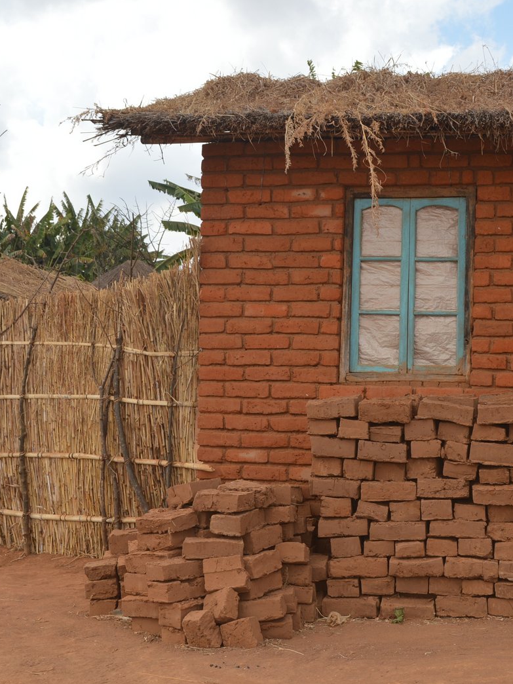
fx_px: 1047
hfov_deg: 27.5
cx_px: 305
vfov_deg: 36.2
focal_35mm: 53
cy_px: 336
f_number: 7.1
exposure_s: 1/200
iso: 100
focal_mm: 24
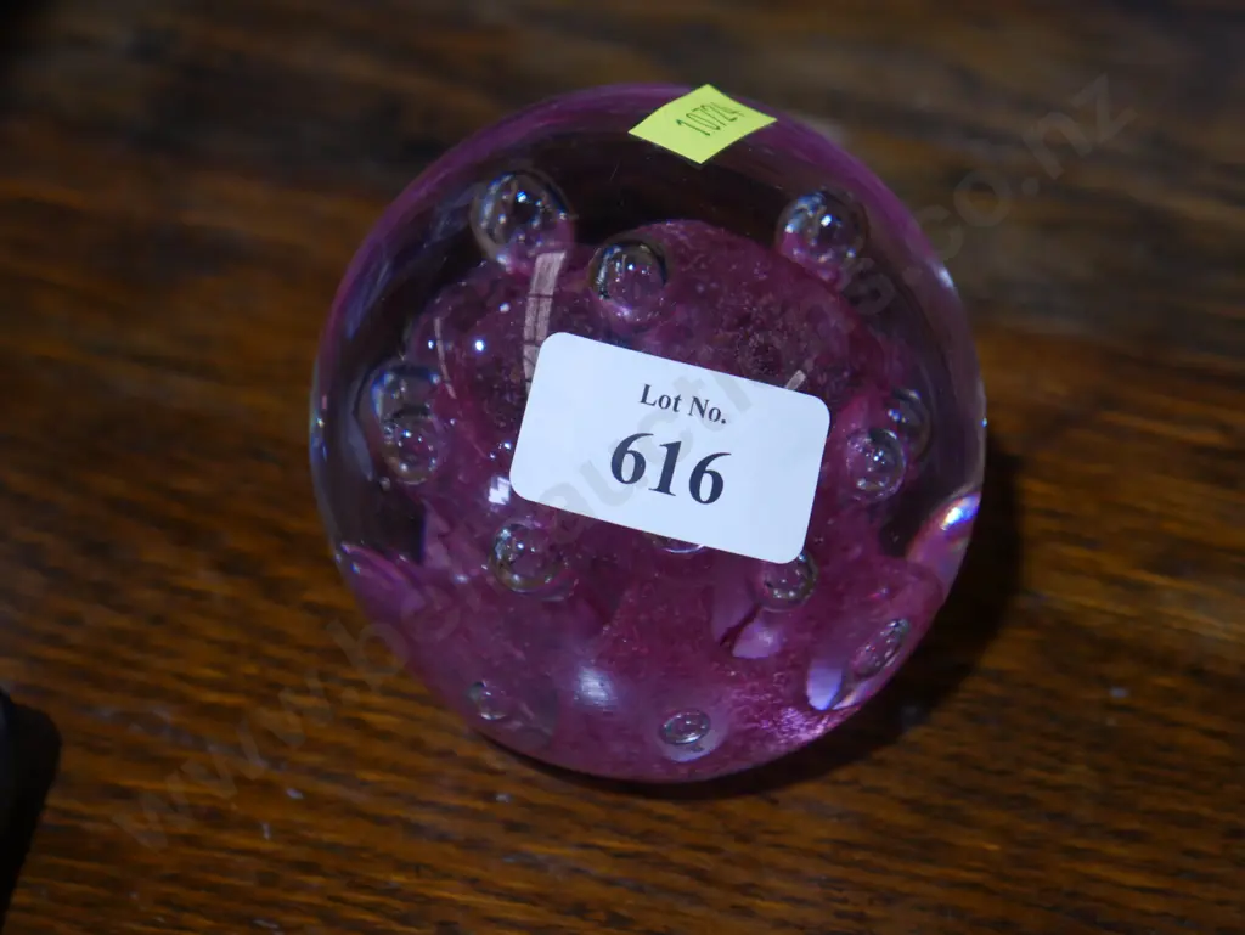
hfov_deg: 25.6
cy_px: 468
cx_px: 622
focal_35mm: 76
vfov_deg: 19.4
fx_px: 2735
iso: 1000
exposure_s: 1/100
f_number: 5.5
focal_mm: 38
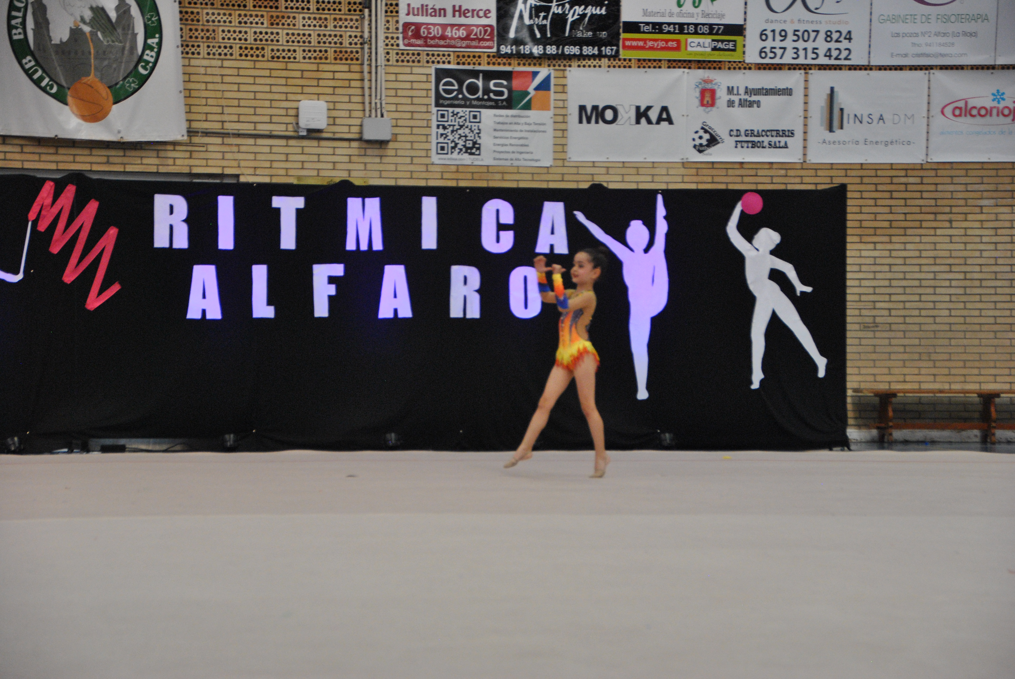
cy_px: 340
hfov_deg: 21.9
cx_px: 508
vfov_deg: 14.7
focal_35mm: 93
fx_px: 2625
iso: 800
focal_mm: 62
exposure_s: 1/250
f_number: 5
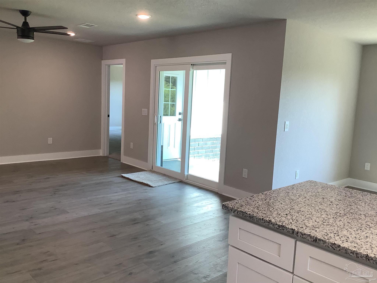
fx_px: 338
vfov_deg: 45.4
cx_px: 188
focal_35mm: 31
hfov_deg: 58.4
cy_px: 142
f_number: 2.4
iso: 50
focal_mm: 3.3
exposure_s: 1/60
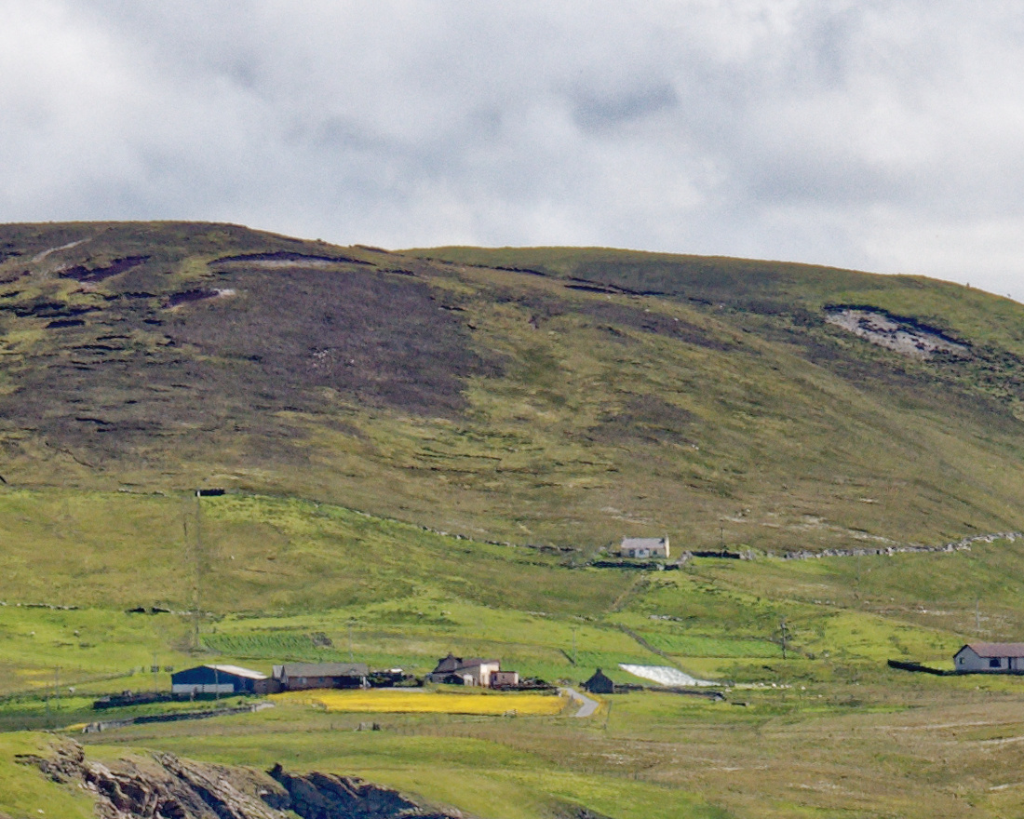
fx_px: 17547
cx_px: 968
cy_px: 1303
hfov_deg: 3.3
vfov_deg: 2.7
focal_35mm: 579
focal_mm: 92
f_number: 13
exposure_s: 1/160
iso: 160
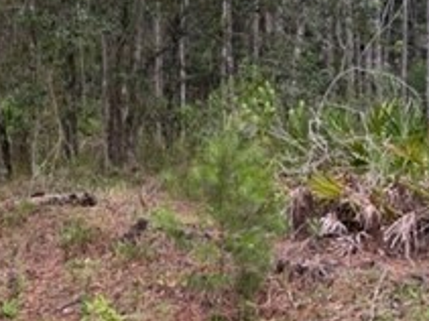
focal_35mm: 79
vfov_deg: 18.5
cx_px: 167
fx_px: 978
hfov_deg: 24.7
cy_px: 65
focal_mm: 5.7
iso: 40
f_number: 1.5
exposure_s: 1/254
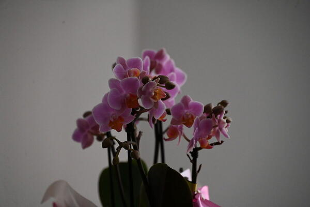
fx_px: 2583
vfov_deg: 4.6
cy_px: 104
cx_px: 155
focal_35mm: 300
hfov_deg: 6.9
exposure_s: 1/320
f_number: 5.6
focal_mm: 300
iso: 6400
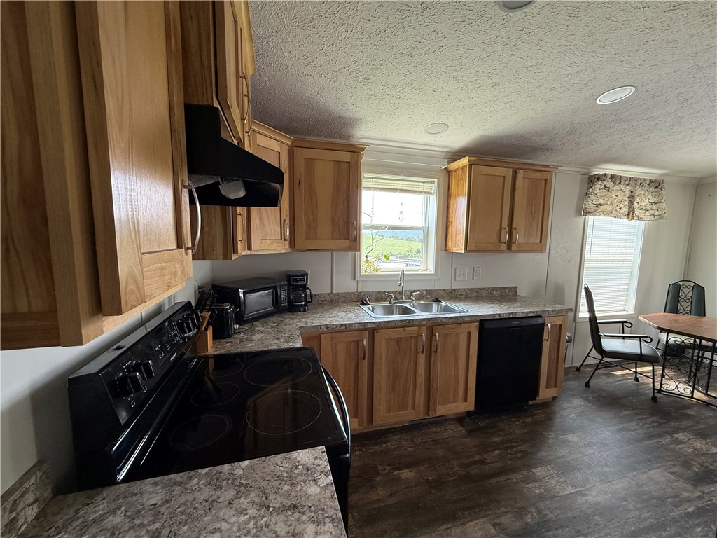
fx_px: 290
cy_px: 269
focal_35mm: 14
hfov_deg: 102.1
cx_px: 358
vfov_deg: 85.7
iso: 160
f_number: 2.2
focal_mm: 2.22
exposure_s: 1/99
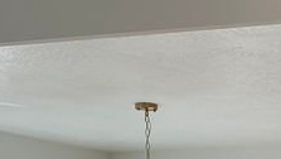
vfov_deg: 8.6
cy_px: 365
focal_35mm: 130
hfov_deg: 14.3
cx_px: 528
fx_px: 970
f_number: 1.8
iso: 32
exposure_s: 1/158
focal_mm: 4.25
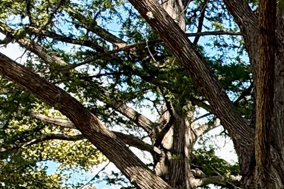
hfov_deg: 19.1
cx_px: 475
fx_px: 686
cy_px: 264
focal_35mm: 87
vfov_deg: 14.8
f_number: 2.2
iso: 64
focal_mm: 2.22
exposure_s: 1/701
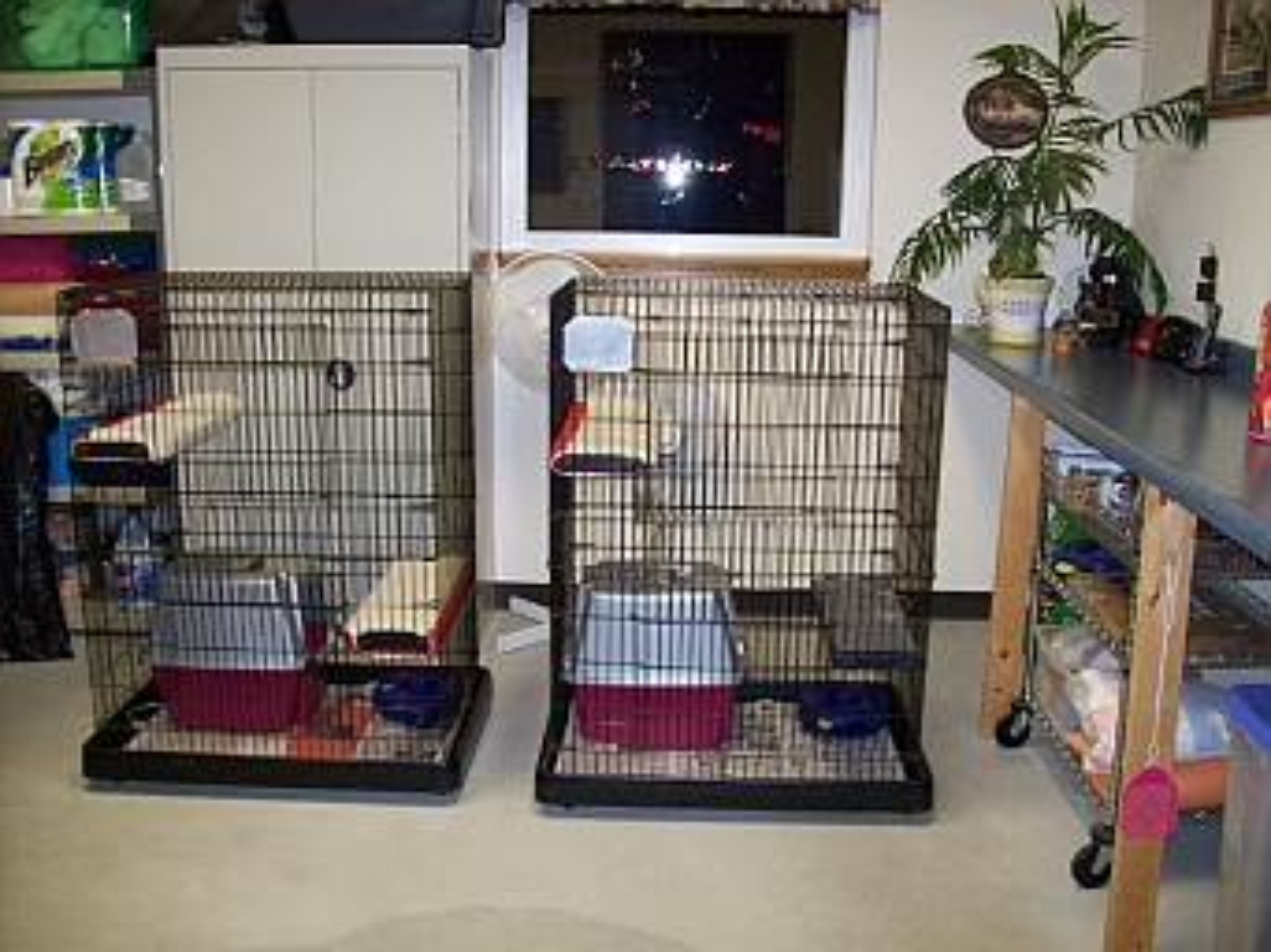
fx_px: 1321
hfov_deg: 51.4
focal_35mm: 36
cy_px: 476
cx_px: 636
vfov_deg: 39.6
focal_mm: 6
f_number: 2.7
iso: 200
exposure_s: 1/64
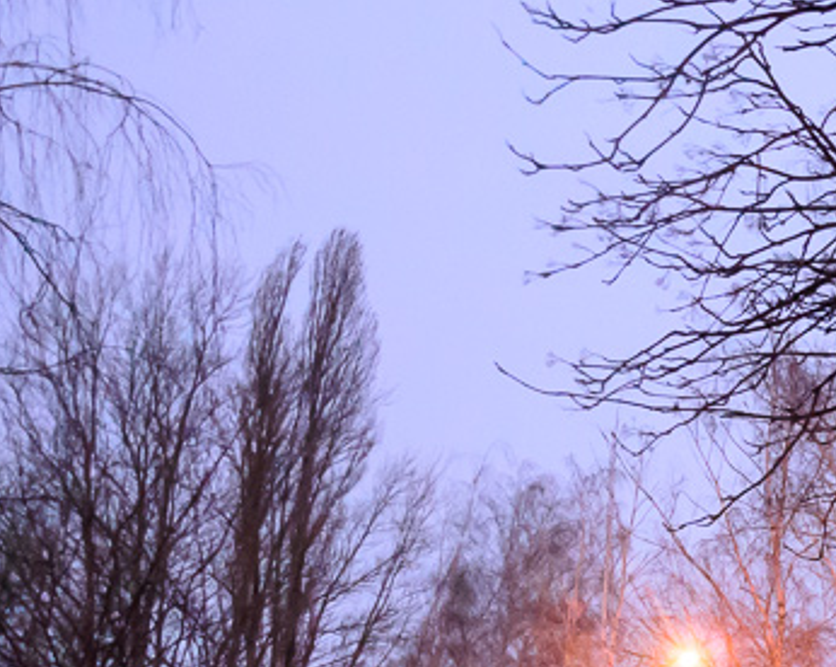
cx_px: 1276
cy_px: 655
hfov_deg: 19.0
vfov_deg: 17.1
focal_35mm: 88
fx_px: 2175
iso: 1600
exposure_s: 1/10
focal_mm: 18
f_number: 4
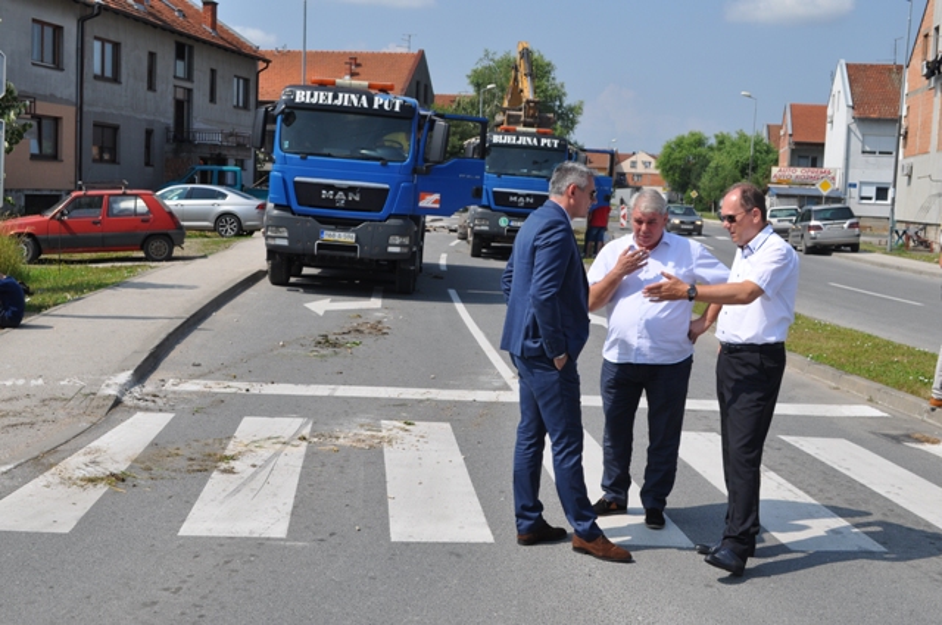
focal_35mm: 44
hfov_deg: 45.0
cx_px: 471
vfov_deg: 30.8
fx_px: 1137
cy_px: 312
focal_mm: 29
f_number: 10
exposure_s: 1/400
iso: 200
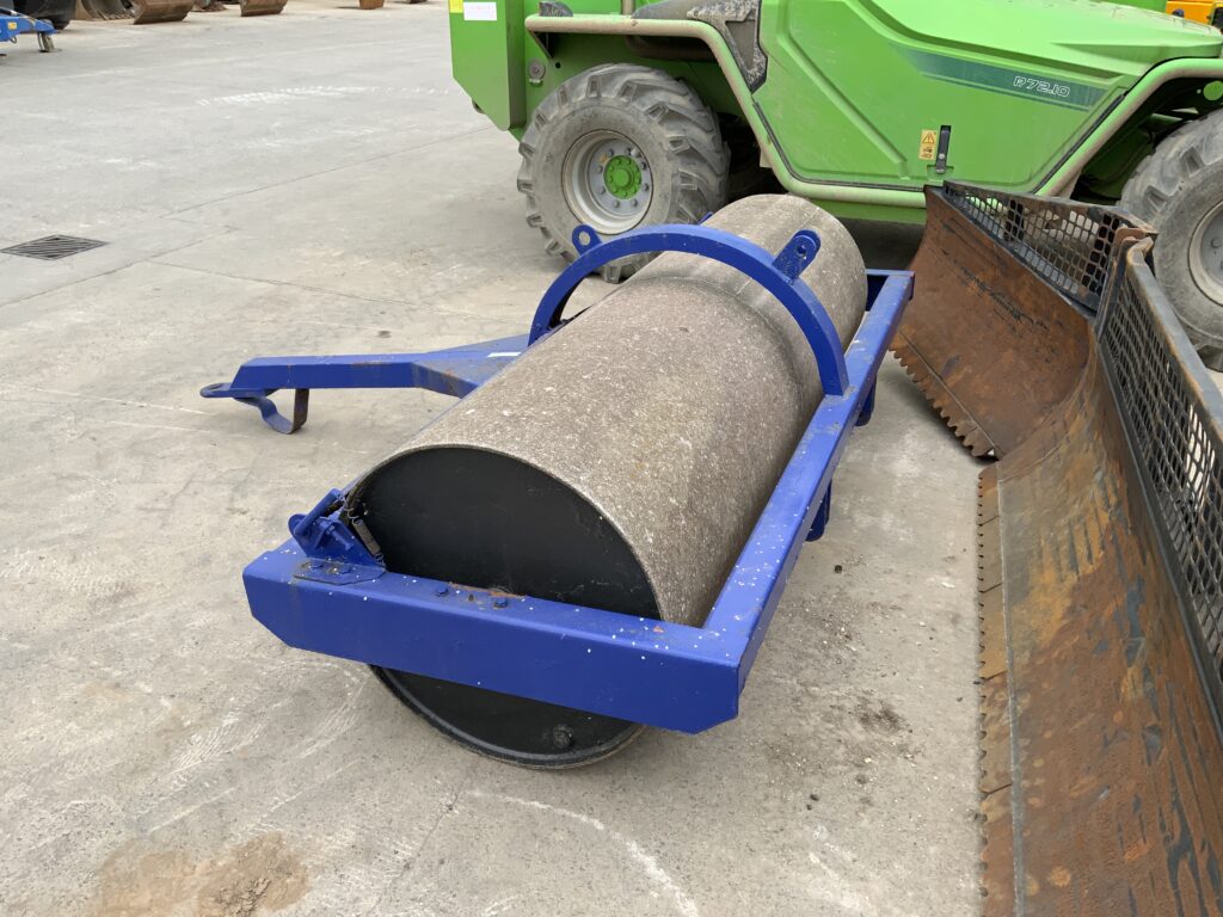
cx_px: 612
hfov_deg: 61.7
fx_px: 1025
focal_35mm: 29
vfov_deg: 48.2
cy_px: 458
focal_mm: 3
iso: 16
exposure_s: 1/556
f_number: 1.8
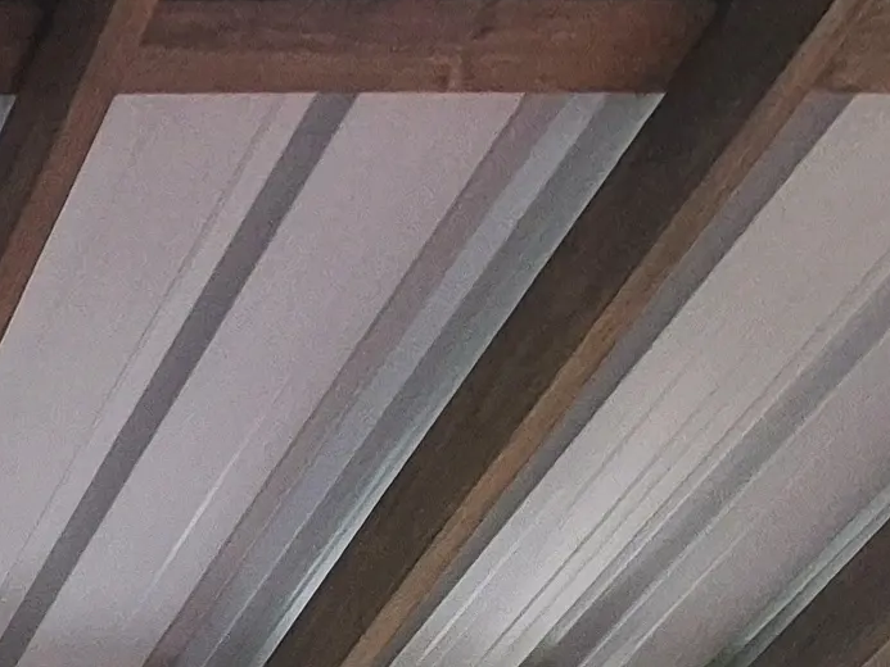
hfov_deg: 16.4
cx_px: -1074
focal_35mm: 75
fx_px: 1929
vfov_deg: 12.8
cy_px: 1770
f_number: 2.2
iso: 64
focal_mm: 2.2
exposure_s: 1/60
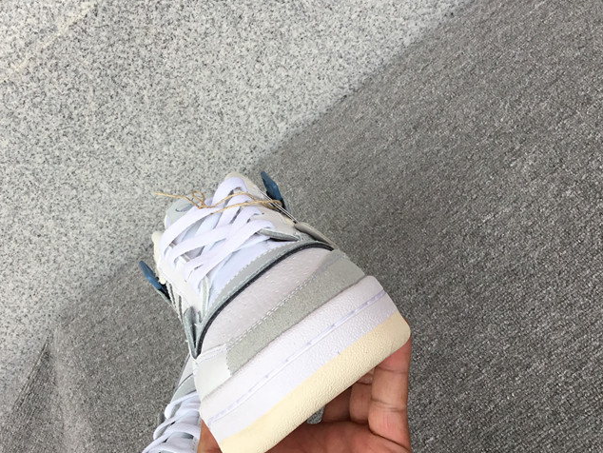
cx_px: 243
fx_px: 767
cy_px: 227
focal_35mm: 44
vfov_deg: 32.9
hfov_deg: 42.7
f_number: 2.4
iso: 25
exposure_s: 1/150
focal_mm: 3.3
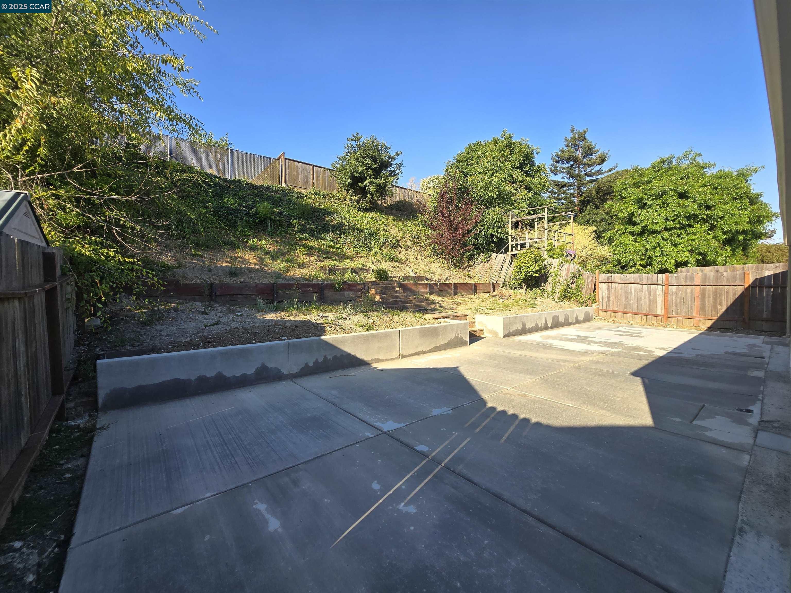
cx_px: 396
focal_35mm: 13
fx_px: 297
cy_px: 296
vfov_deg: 89.9
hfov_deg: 106.2
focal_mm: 2.2
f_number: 2.2
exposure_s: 1/989
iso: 50
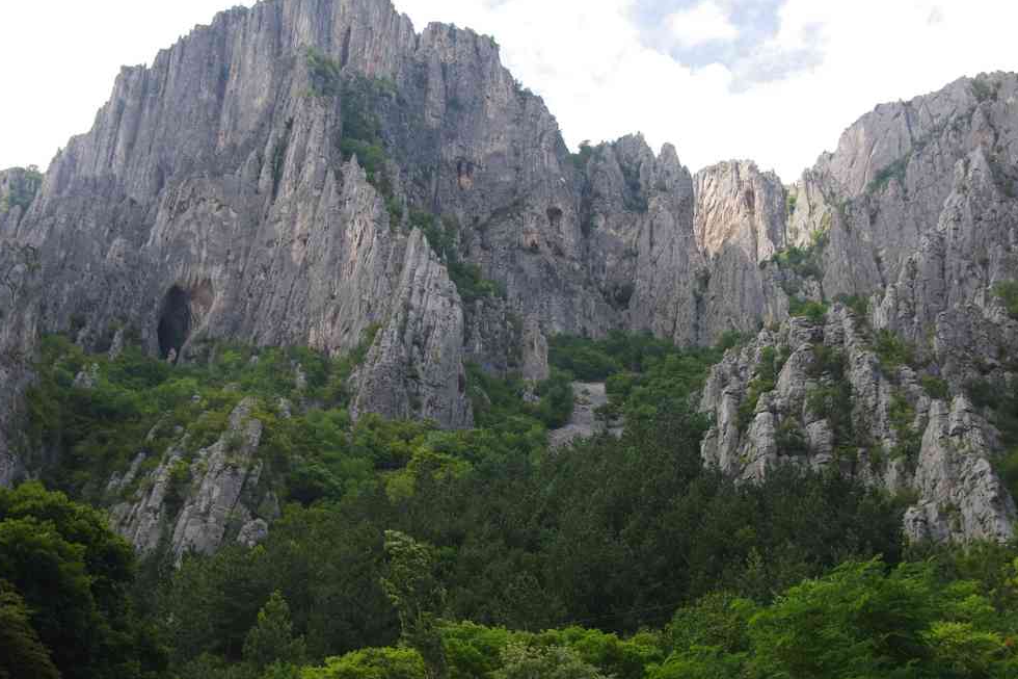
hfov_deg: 37.2
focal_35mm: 54
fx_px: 1513
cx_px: 511
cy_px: 343
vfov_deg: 25.3
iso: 200
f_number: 8
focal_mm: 35
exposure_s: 1/60
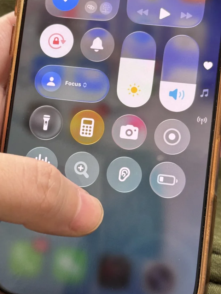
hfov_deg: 17.7
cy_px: 103
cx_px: 80
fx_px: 706
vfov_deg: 23.5
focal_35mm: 83
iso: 125
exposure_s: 1/60
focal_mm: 6.76
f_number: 1.78
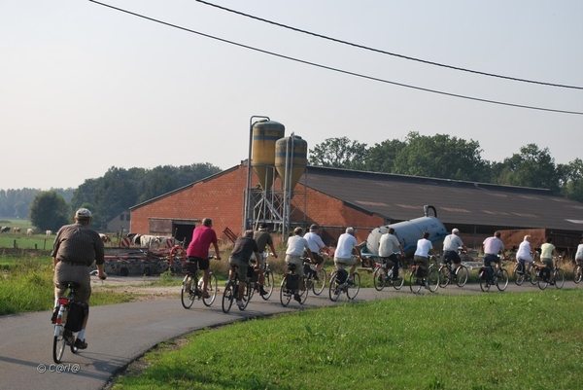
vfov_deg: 19.0
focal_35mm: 72
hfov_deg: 28.1
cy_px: 195
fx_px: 1167
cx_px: 292
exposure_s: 1/250
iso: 100
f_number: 8
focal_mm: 48
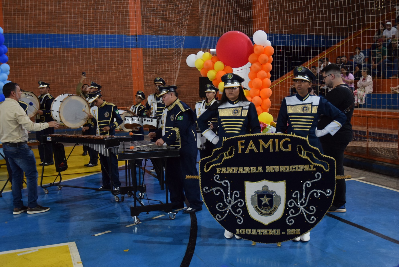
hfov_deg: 51.2
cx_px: 200
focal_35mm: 38
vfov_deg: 35.6
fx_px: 416
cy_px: 134
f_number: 3.8
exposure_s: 1/60
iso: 2000
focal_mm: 25
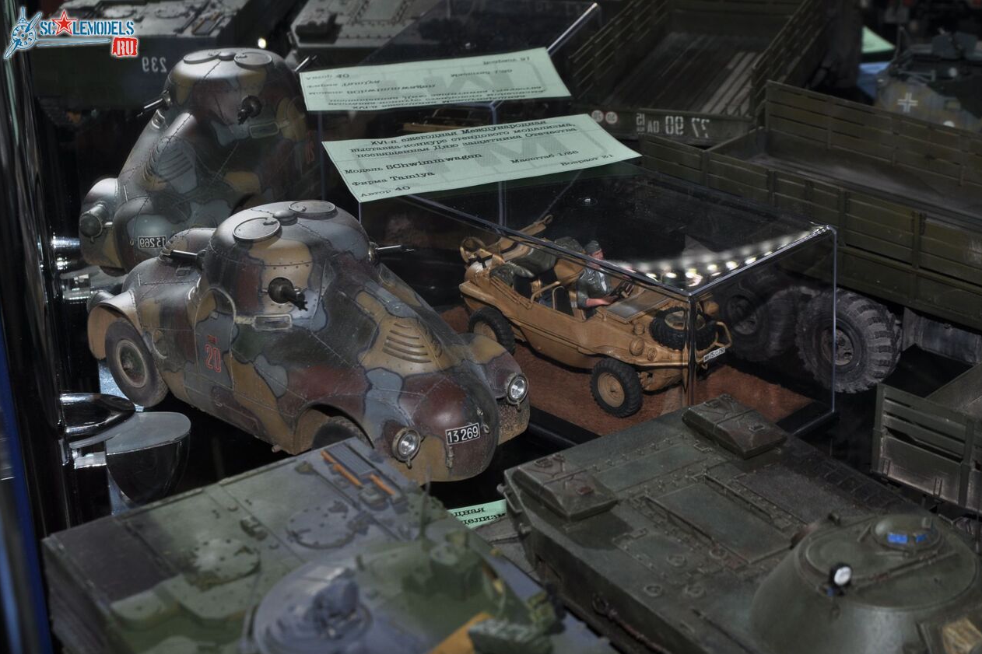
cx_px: 495
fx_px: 2073
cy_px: 330
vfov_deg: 17.9
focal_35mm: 76
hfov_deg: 26.7
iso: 200
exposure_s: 1/200
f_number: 11
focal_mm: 50
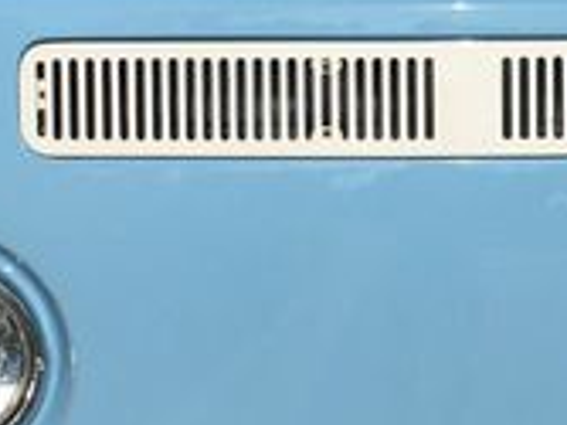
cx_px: 397
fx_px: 1817
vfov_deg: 13.3
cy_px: 190
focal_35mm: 111
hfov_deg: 17.7
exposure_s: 1/4808
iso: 25
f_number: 2.2
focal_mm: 4.15
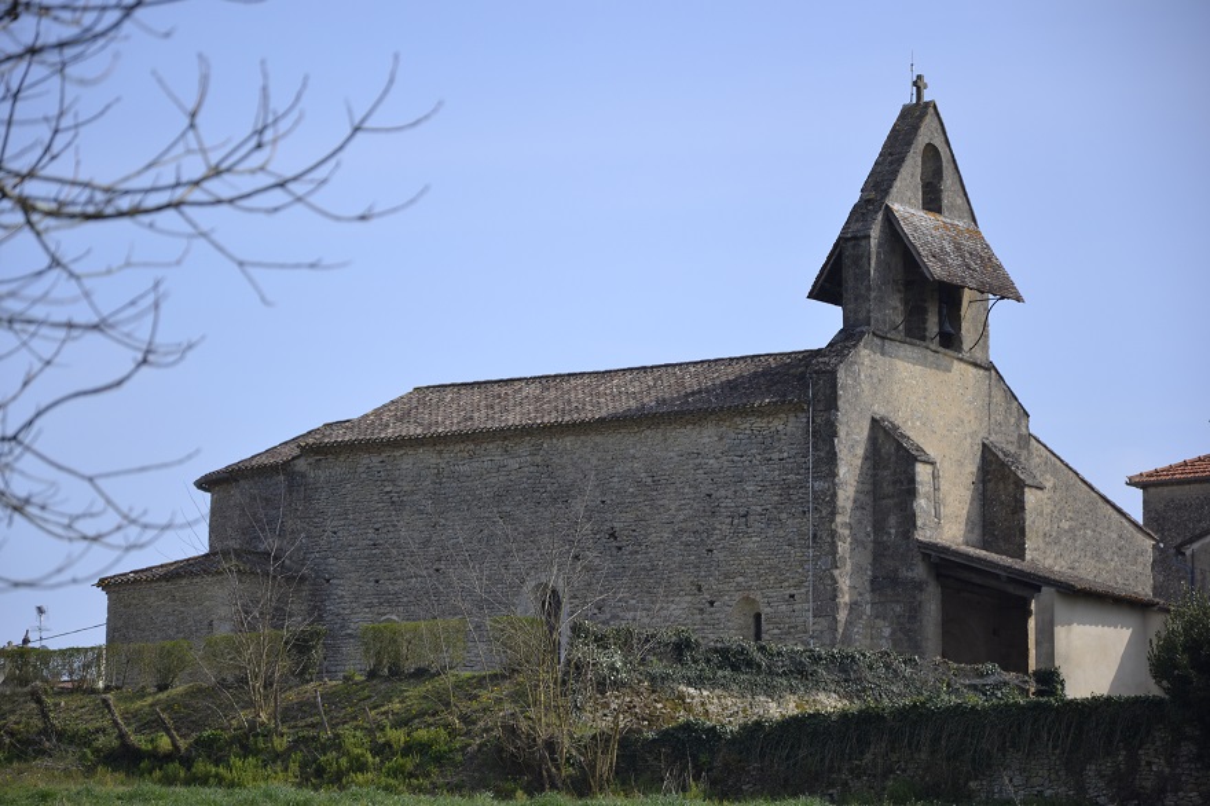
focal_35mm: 158
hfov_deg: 13.0
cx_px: 605
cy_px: 403
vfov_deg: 8.7
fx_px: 5291
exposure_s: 1/500
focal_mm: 105
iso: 140
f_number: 5.6
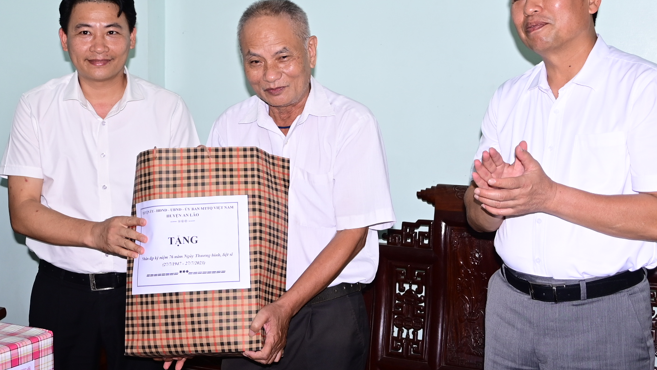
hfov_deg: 38.4
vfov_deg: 22.1
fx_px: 941
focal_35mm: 54
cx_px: 272
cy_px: 103
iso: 400
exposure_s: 1/200
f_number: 4
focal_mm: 25
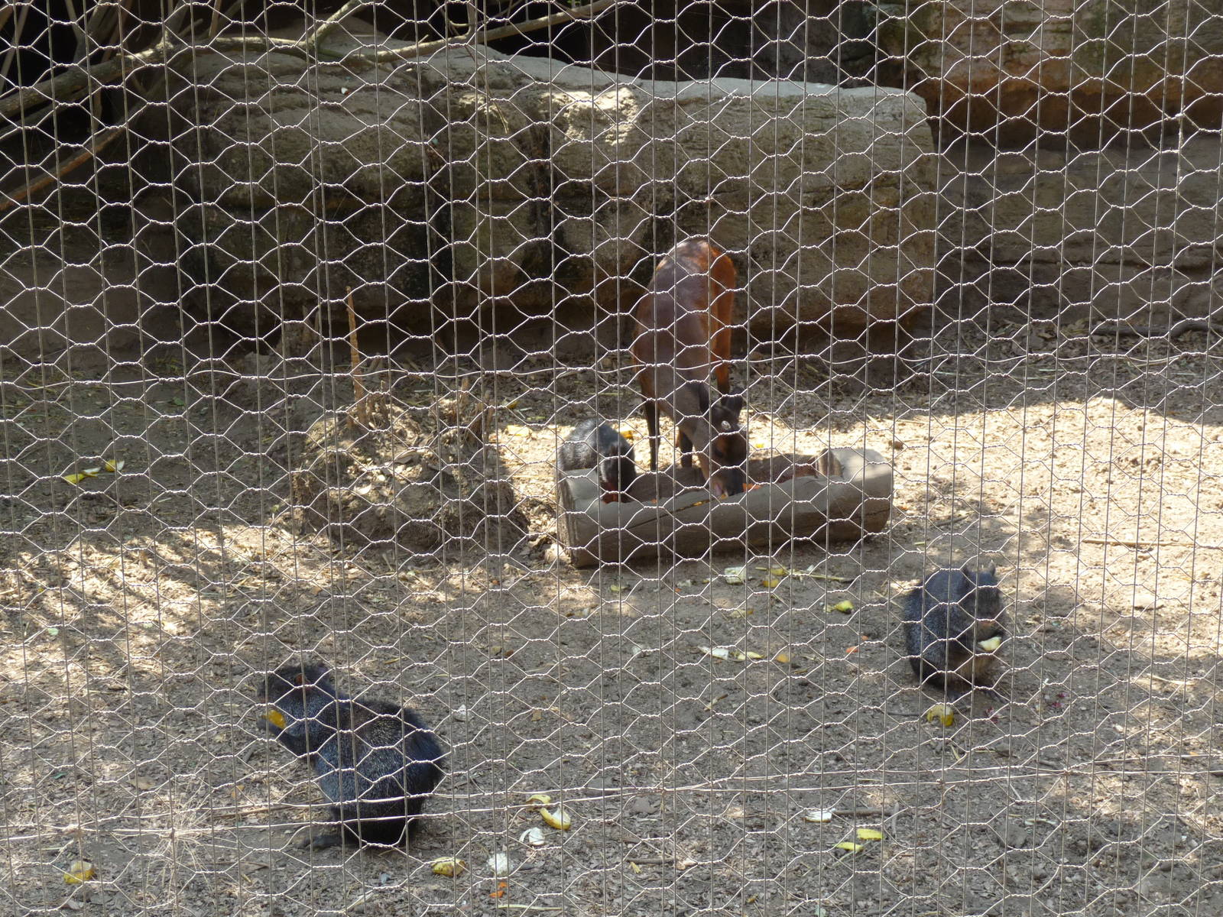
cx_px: 612
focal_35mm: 55
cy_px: 458
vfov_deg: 26.6
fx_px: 1943
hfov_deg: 34.9
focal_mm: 9.3
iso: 100
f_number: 4.3
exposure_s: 1/50
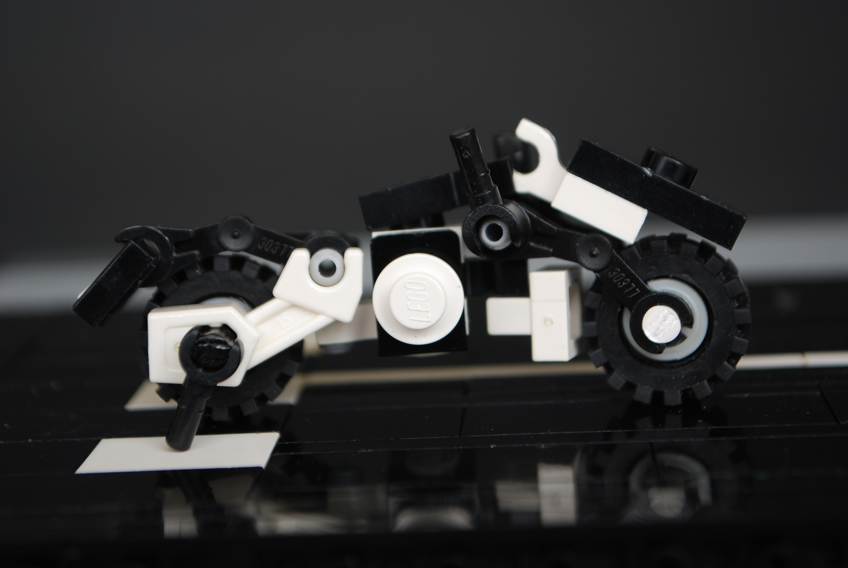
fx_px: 1946
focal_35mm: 82
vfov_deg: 16.6
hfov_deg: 24.6
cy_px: 284
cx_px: 424
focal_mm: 55
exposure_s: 1/60
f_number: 6.3
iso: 200
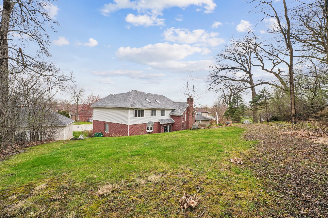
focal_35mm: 14
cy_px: 109
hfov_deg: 104.3
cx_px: 164
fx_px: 128
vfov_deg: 81.2
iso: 400
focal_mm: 14
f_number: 8
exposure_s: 1/200
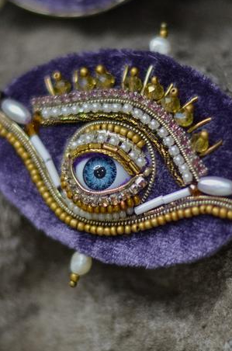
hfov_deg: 8.0
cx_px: 113
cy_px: 170
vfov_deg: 12.1
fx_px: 1652
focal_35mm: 170
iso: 1600
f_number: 1.6
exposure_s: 1/1600
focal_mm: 50
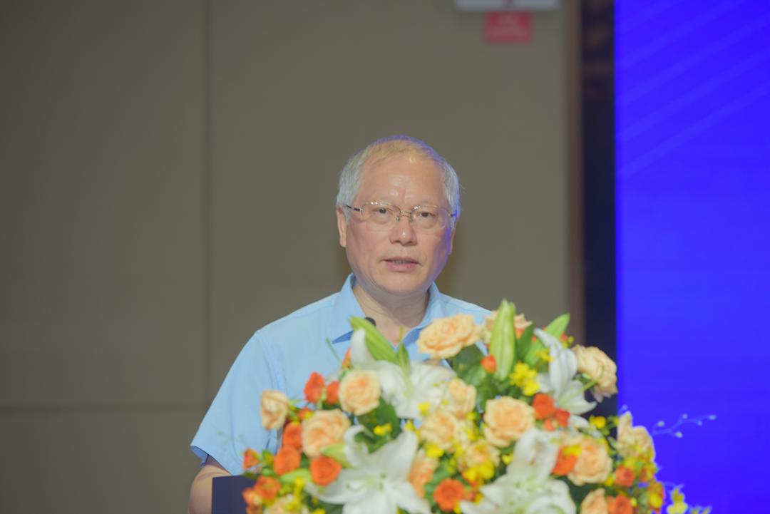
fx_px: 3958
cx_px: 385
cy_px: 257
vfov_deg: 7.4
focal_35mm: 185
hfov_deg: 11.1
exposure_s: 1/100
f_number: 3.5
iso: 500
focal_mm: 185
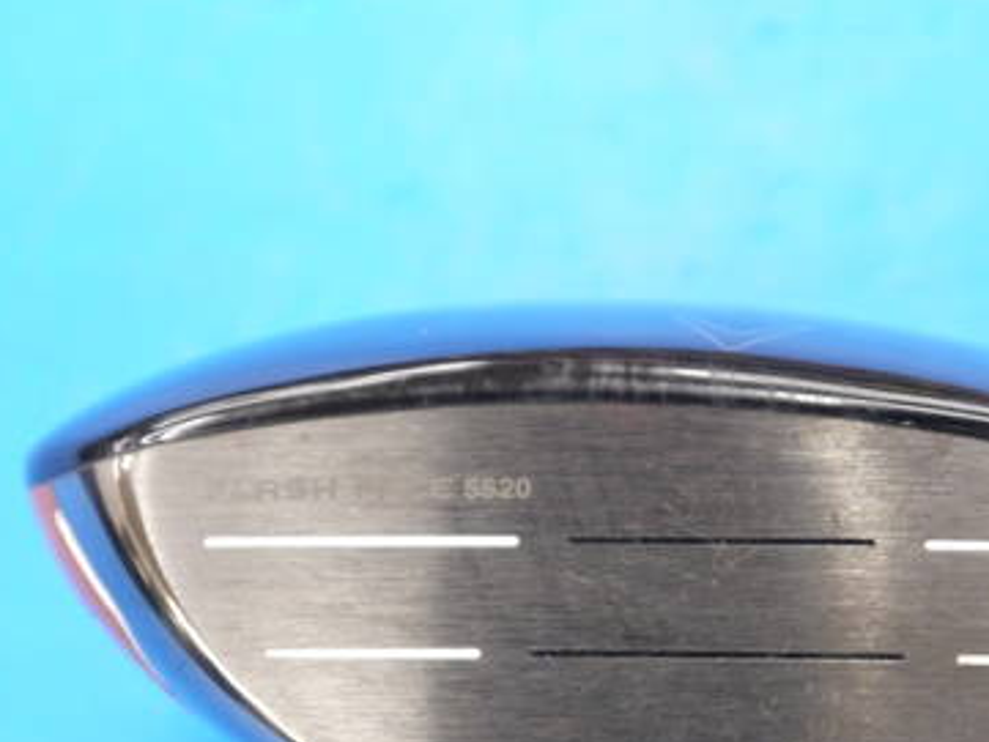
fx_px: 4258
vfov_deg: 9.9
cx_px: 712
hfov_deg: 13.2
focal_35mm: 149
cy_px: 605
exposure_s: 1/50
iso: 800
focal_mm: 42
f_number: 5.6
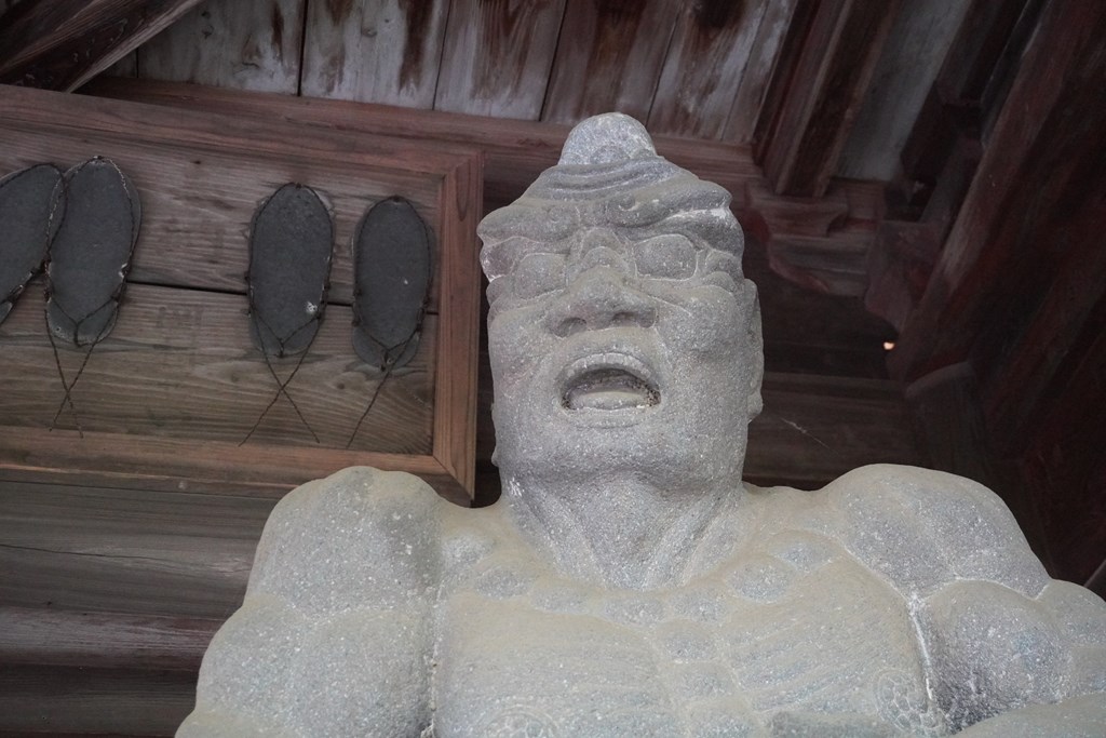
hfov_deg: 40.0
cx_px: 553
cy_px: 369
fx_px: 1521
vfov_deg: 27.3
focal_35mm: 50
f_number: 5
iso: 6400
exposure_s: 1/60
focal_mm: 33
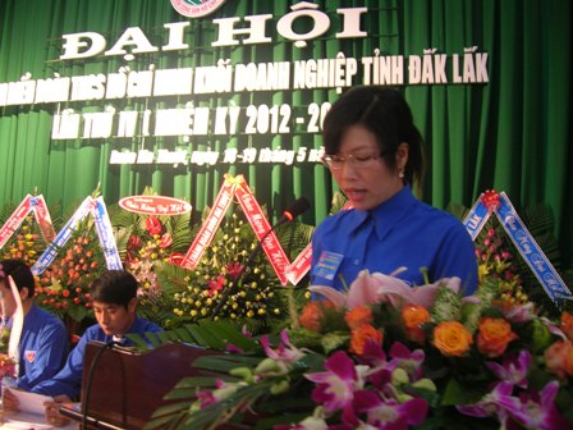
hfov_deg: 54.0
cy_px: 215
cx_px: 286
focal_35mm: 34
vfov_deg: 41.8
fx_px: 563
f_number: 2.9
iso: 50
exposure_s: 1/6.4
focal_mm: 5.7
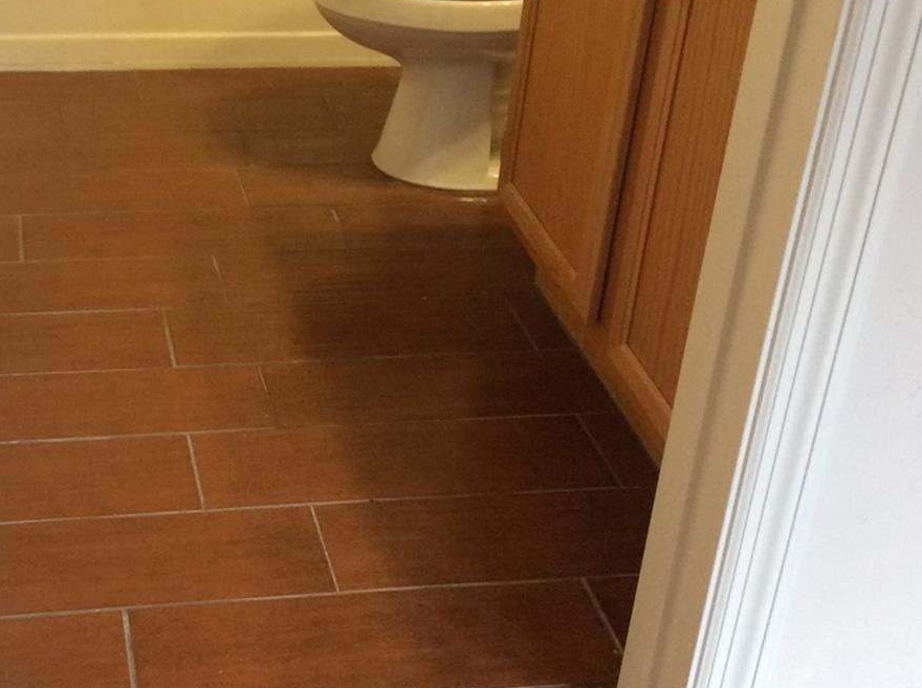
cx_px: 219
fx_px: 1595
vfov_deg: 24.2
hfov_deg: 31.6
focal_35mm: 60
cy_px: 212
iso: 160
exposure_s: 1/24
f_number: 2.4
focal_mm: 3.3
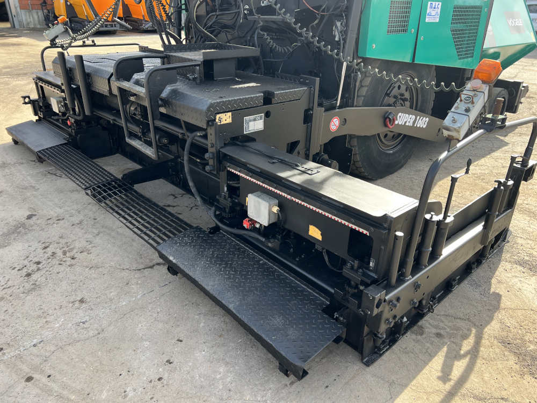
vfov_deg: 53.1
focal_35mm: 26
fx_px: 403
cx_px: 268
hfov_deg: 67.3
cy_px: 202
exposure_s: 1/478
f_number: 1.5
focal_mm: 5.7
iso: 50
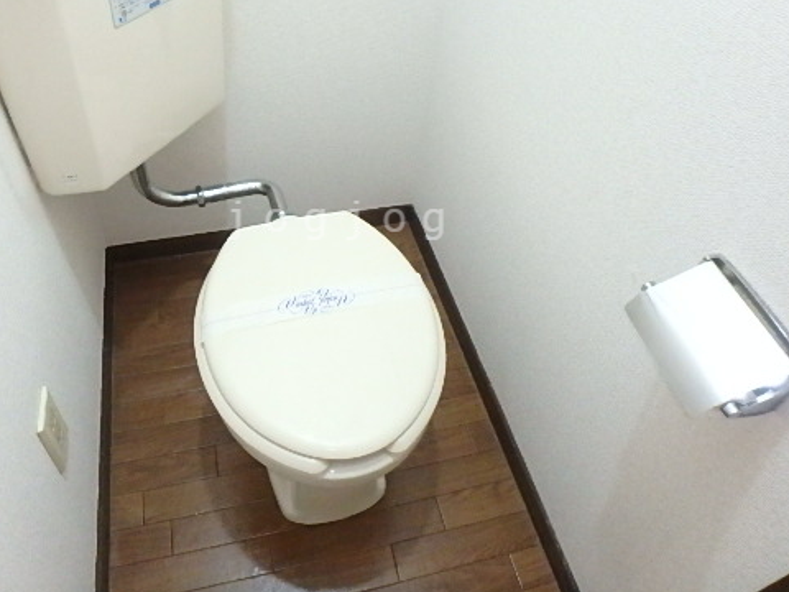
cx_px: 340
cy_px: 220
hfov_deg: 63.2
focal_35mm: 28
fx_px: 638
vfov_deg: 49.2
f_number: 3.5
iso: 1250
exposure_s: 1/30
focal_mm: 3.7
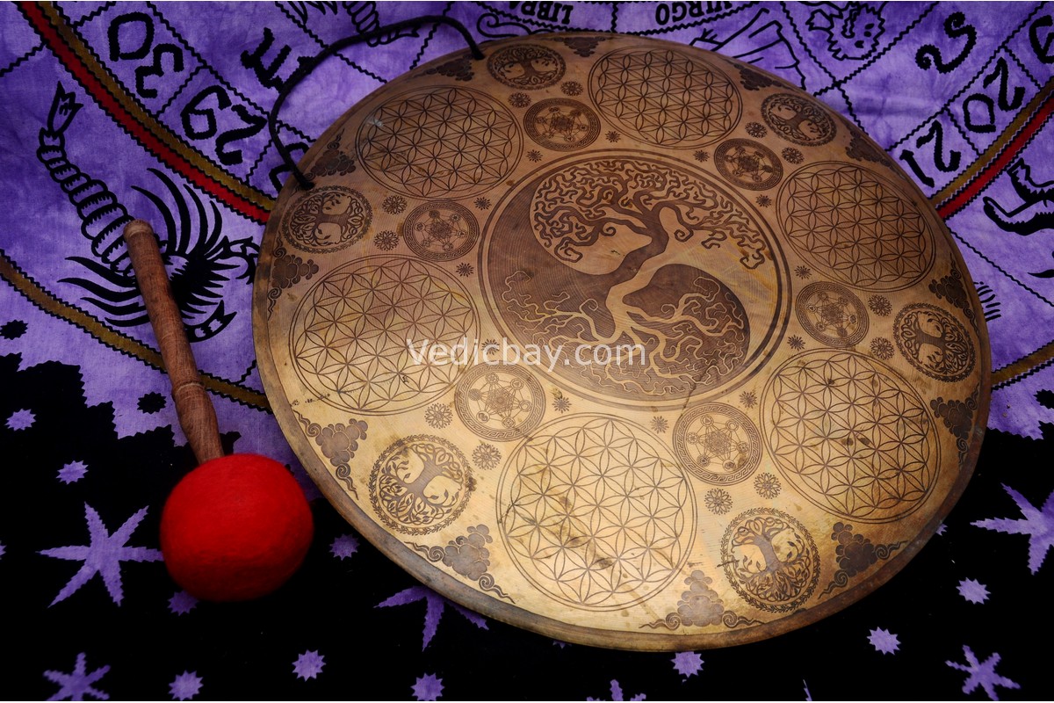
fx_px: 1054
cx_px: 527
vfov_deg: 36.9
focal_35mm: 36
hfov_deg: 53.1
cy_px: 352
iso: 200
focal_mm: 24
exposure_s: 1/100
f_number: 8
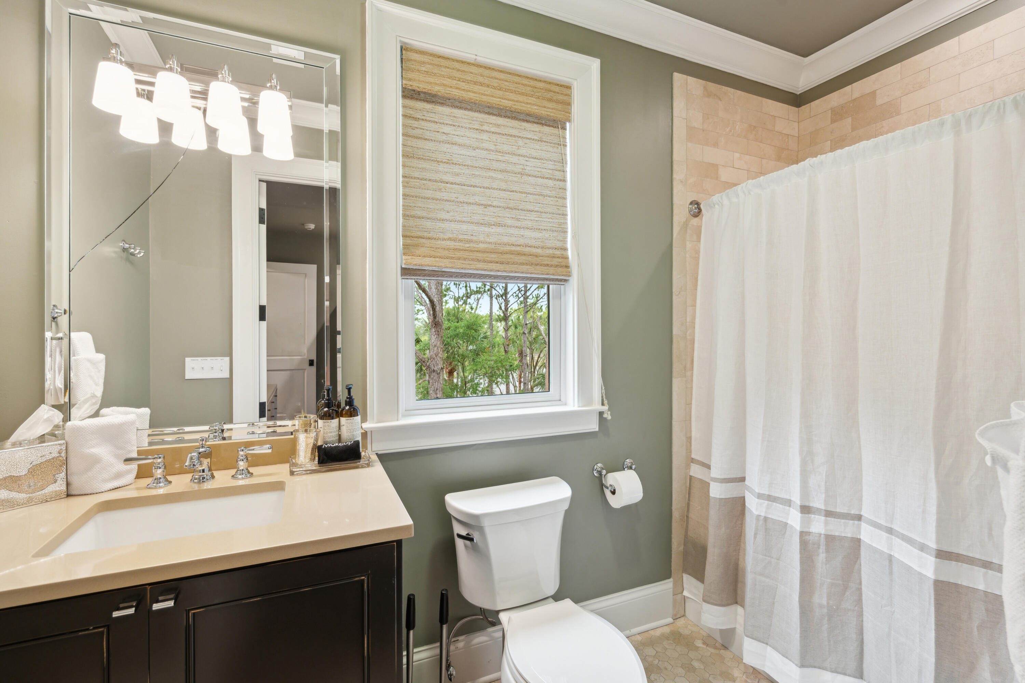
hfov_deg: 96.7
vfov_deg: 73.7
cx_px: 512
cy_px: 342
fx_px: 456
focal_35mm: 16
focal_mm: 16
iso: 400
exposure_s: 1/10
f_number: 7.1
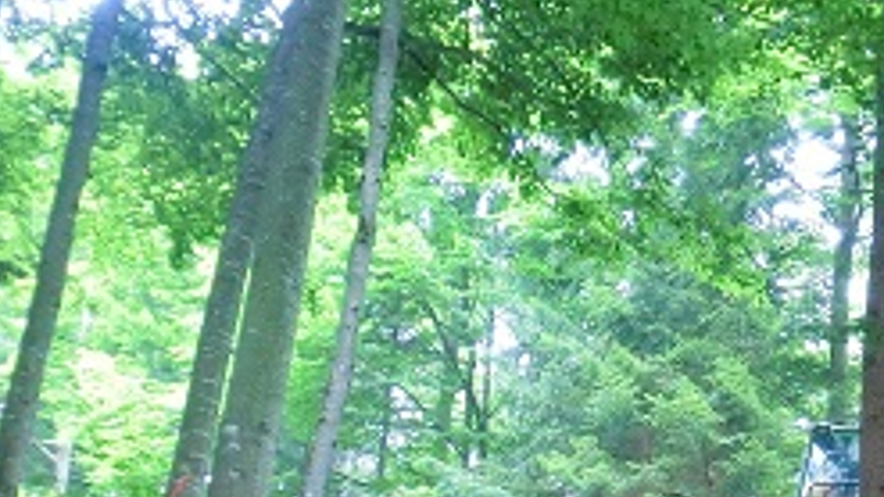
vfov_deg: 12.4
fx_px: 2227
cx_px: 659
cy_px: 597
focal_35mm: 95
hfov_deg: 22.3
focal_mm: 5
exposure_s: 1/60
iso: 400
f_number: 3
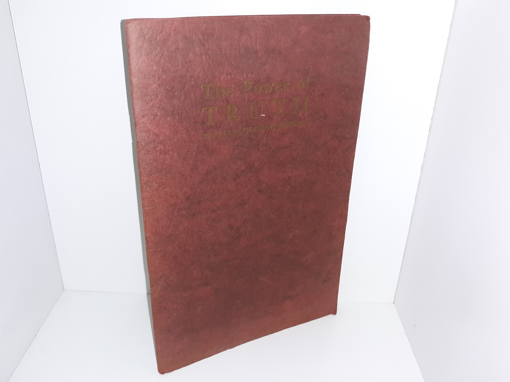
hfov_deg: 61.6
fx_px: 427
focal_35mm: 29
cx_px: 247
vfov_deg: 48.2
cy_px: 194
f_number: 1.7
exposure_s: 1/120
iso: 50
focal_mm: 3.7
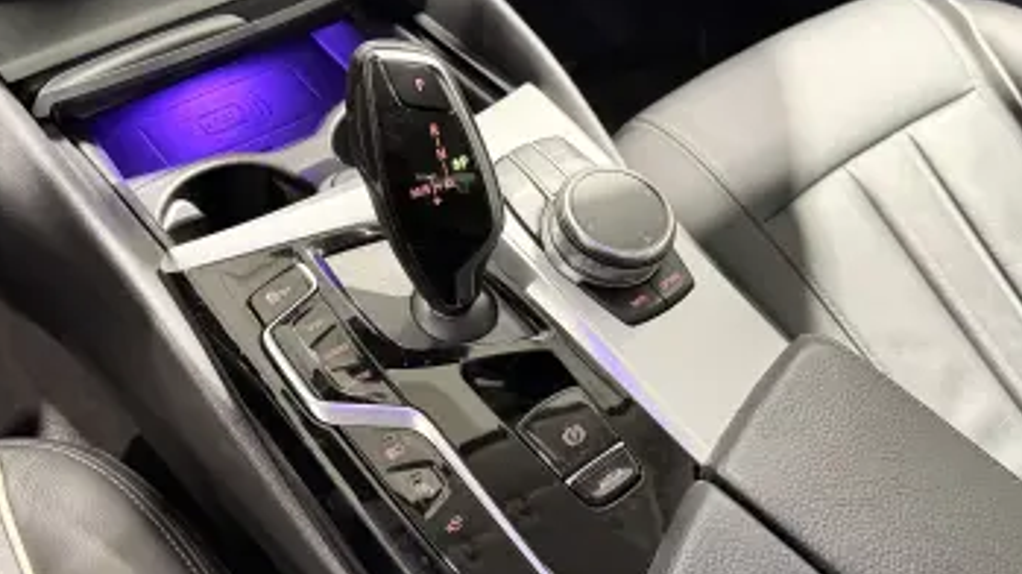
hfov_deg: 69.9
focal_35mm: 27
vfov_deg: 42.7
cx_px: 507
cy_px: 331
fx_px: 731
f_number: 1.78
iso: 800
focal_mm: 6.76
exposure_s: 1/40
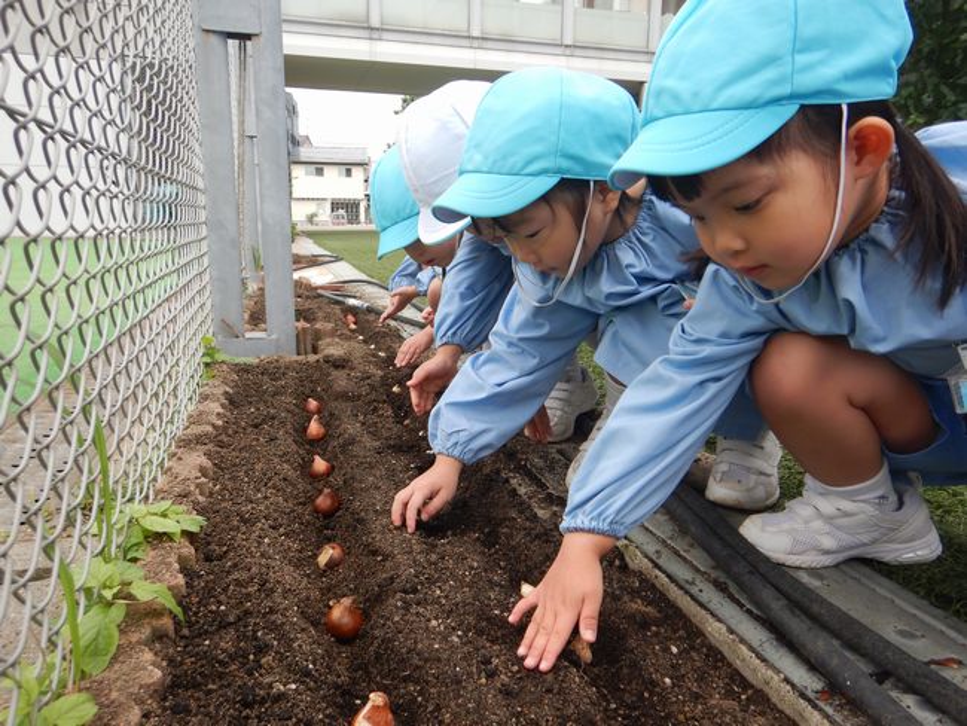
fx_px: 671
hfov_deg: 71.6
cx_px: 484
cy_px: 363
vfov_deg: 56.8
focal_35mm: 24
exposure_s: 1/200
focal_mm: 4.3
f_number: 2.8
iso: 125
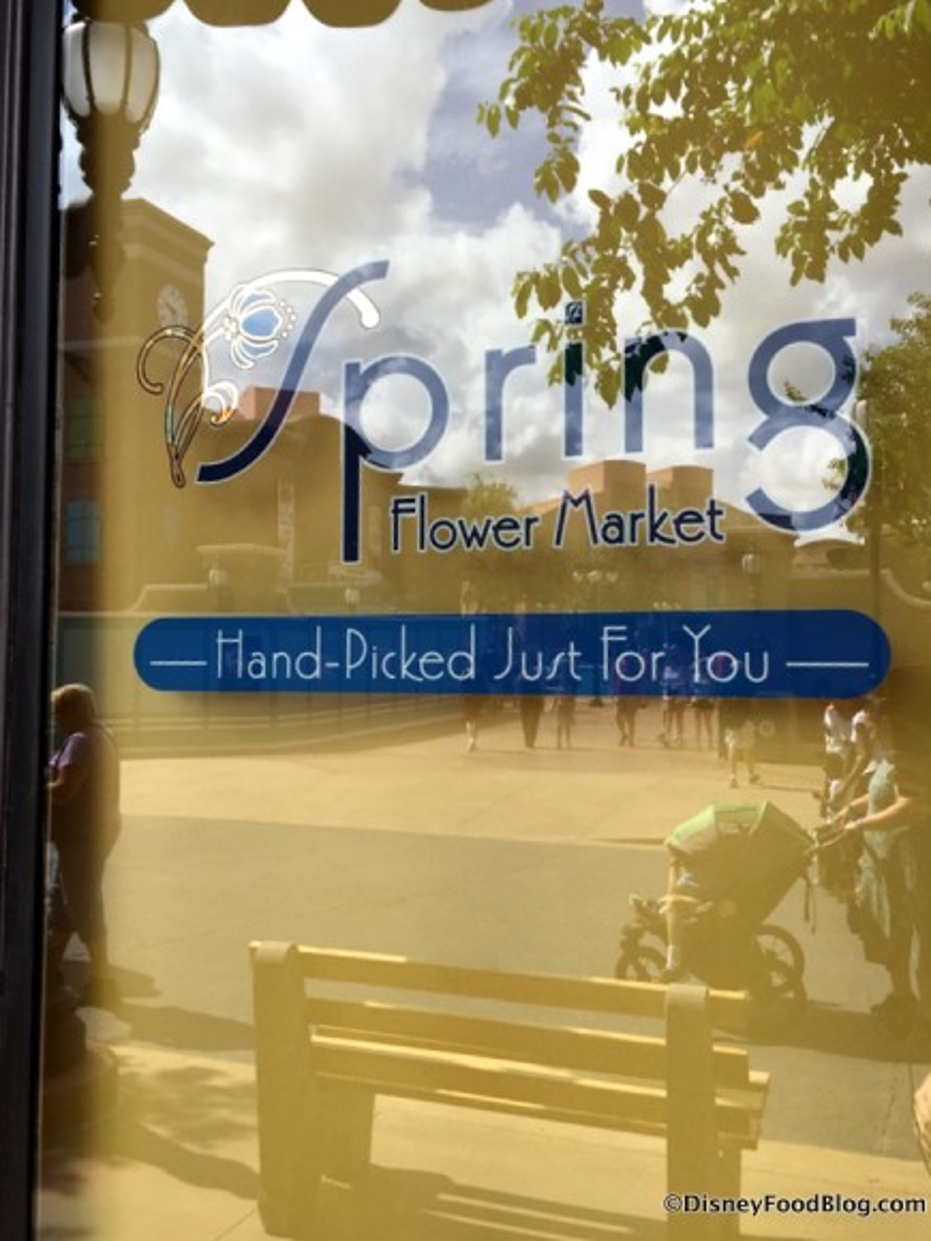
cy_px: 601
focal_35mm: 30
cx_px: 477
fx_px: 1076
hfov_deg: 46.8
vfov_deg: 60.0
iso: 25
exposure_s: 1/447
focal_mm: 4.15
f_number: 2.2
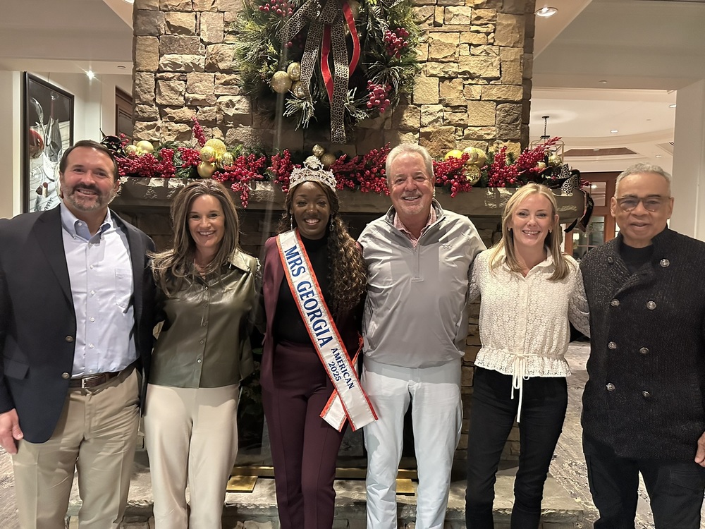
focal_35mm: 24
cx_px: 352
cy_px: 264
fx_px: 489
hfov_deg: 71.6
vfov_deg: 56.8
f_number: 1.78
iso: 1250
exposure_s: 1/30
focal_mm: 6.86
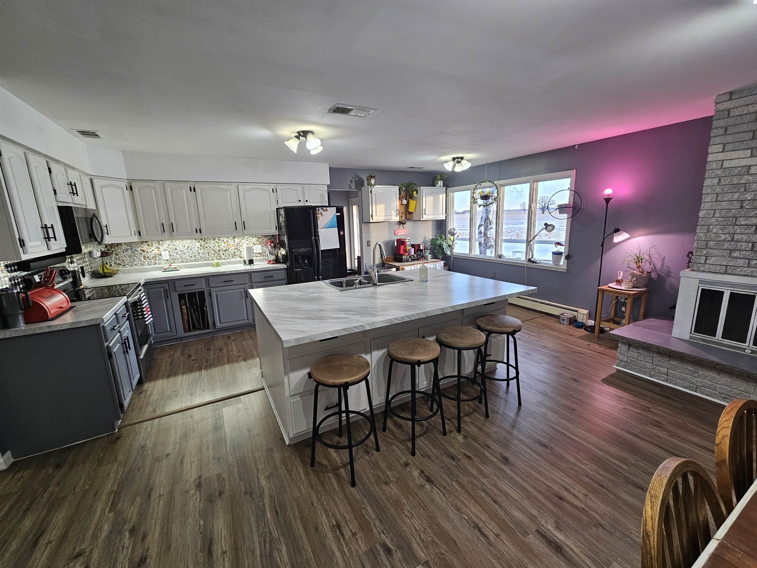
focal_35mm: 13
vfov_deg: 89.9
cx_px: 378
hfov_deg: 106.2
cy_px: 284
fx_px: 284
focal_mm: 2.2
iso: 125
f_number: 2.2
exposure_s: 1/60
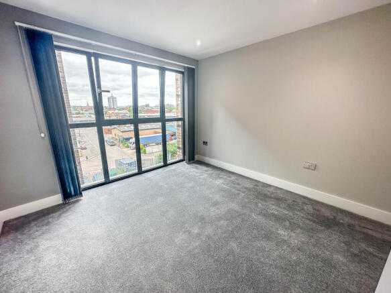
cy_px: 146
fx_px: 158
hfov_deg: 102.1
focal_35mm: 14
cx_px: 196
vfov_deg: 85.7
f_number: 2.2
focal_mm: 2.22
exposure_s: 1/115
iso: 40
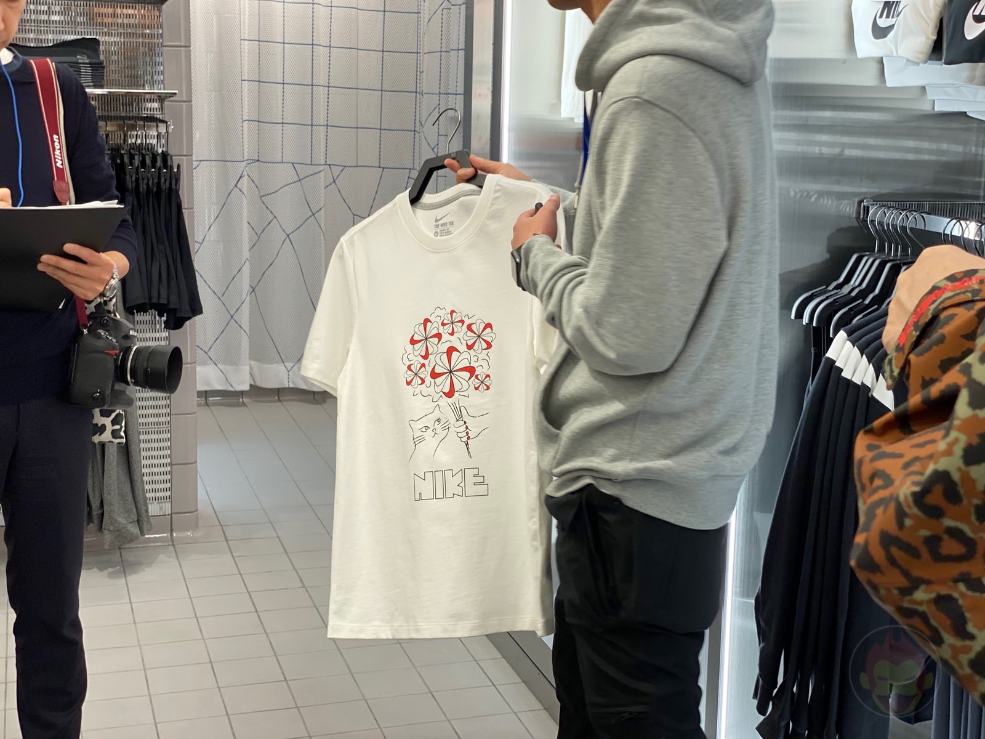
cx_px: 492
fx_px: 1480
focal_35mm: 52
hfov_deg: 36.8
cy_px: 370
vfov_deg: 28.0
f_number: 2
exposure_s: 1/100
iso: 80
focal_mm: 6
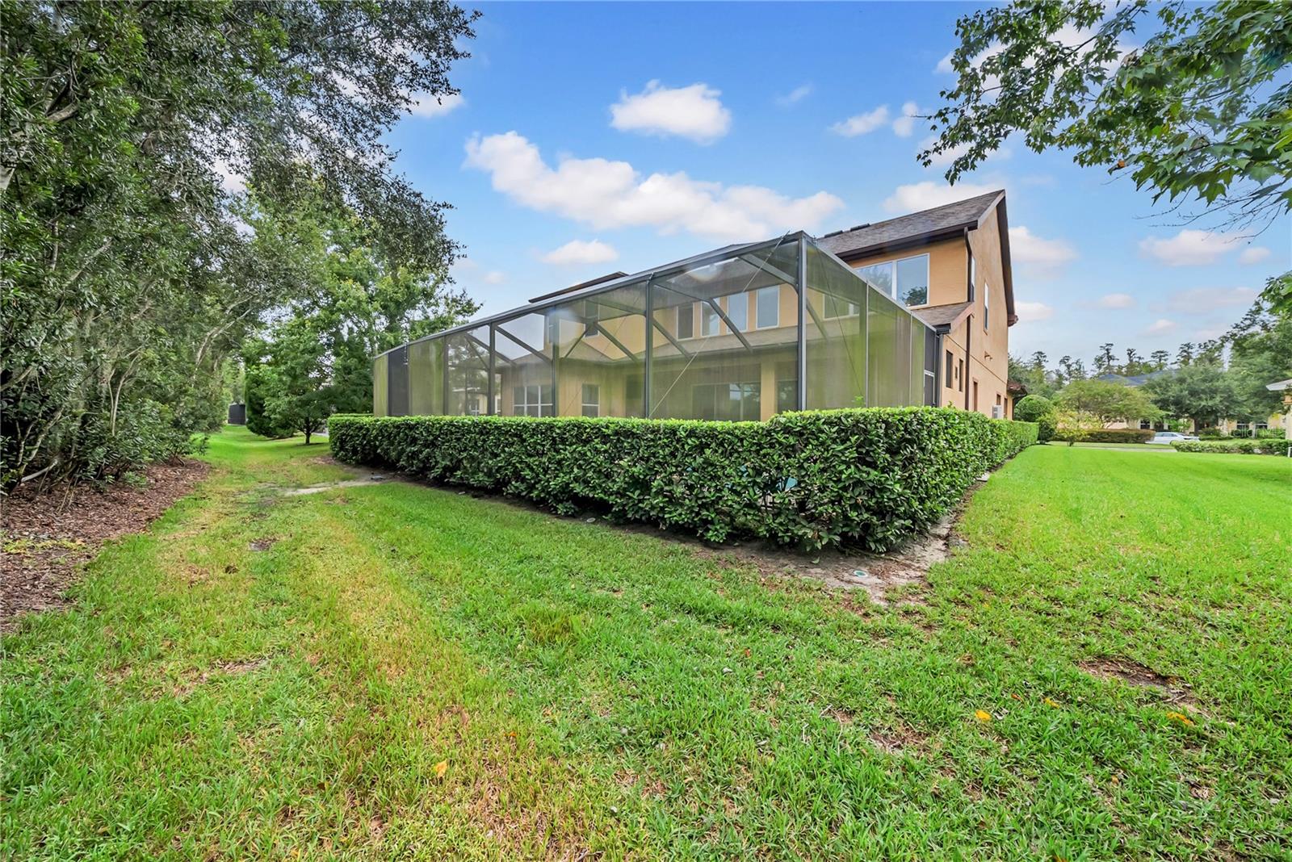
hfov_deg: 112.6
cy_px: 431
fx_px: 431
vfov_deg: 90.1
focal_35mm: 12
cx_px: 646
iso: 800
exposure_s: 1/200
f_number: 8
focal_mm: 12
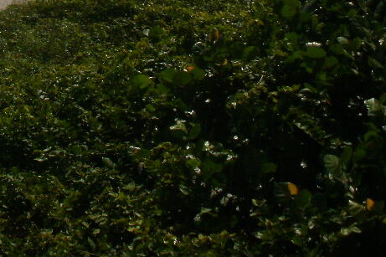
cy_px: -135
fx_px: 1115
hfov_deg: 19.1
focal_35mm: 104
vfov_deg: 12.5
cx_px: 7
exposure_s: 1/1600
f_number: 5.6
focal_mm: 6.3
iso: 100
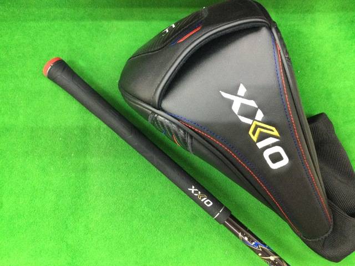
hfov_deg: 58.4
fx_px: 318
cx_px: 178
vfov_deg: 45.4
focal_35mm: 31
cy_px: 133
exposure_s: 1/20
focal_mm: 3.3
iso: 200
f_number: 2.4
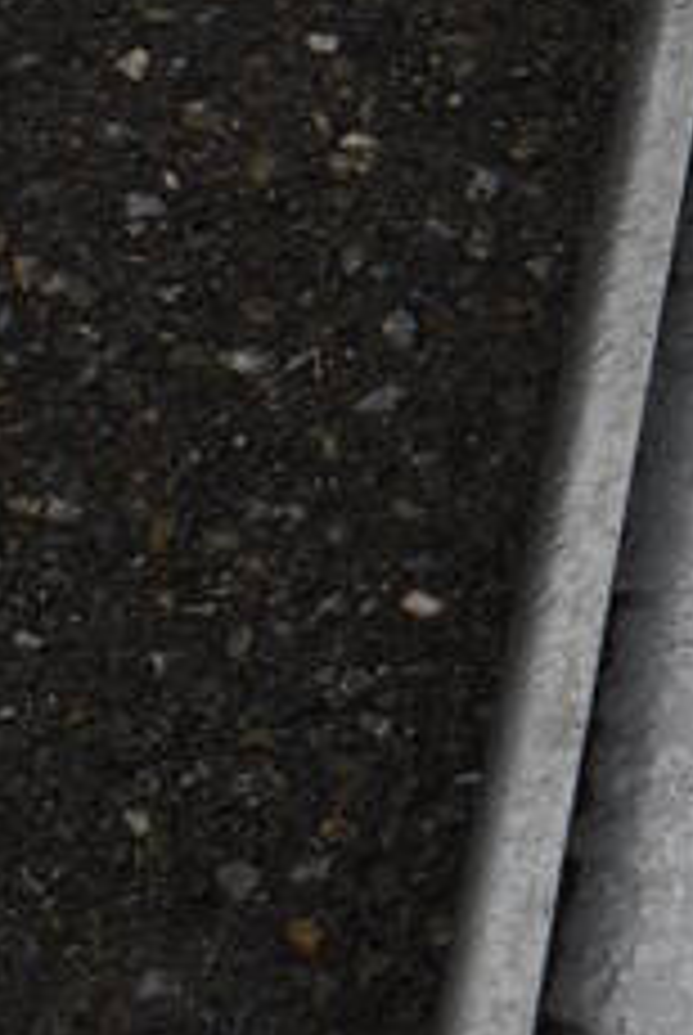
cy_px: 155
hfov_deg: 11.9
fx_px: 3080
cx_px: 1215
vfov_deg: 18.8
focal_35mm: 107
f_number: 6.3
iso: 200
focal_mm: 18
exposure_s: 1/250
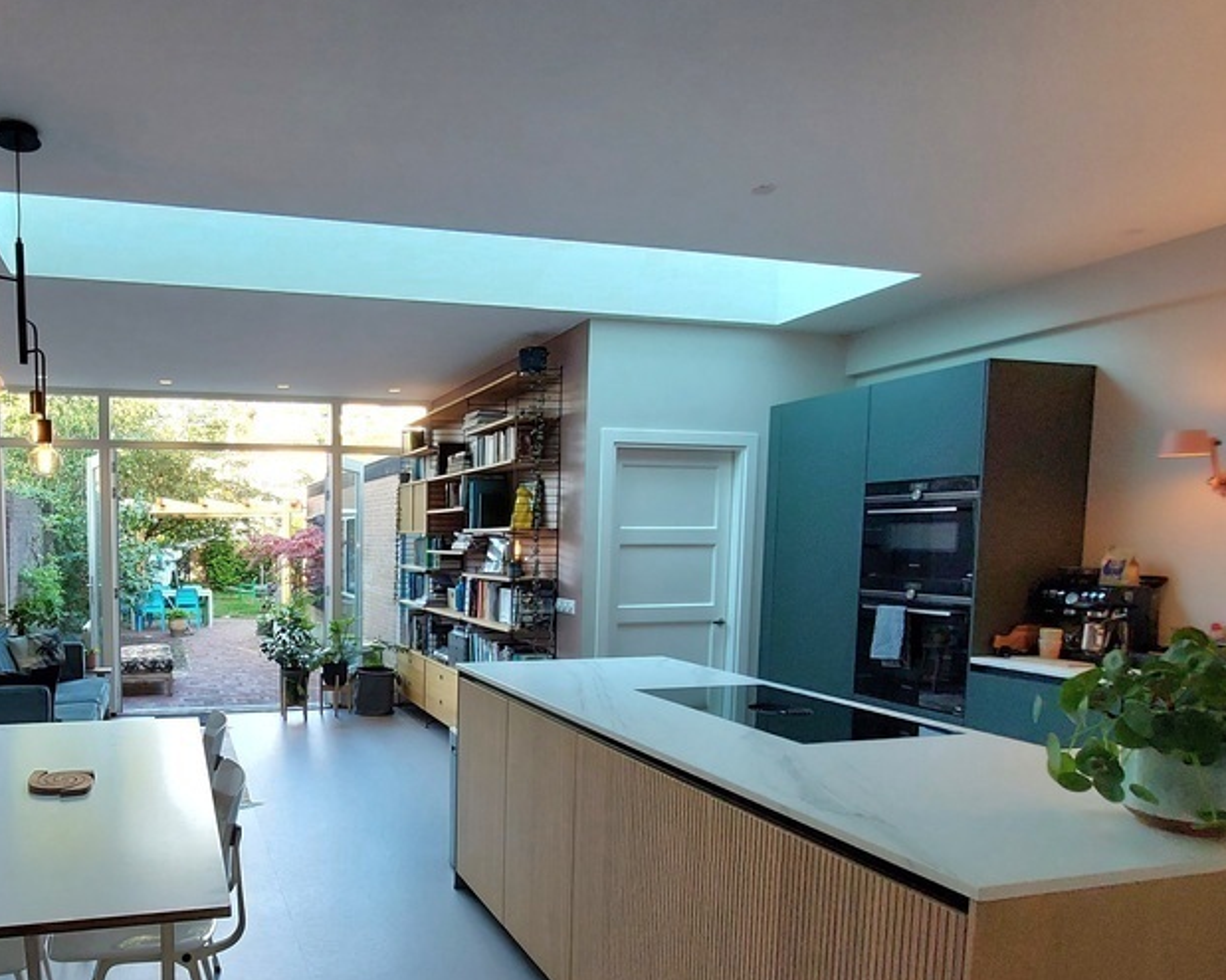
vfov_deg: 64.5
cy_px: 620
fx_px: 762
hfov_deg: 73.3
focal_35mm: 21
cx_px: 339
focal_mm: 1.74
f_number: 2.2
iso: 64
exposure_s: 1/50
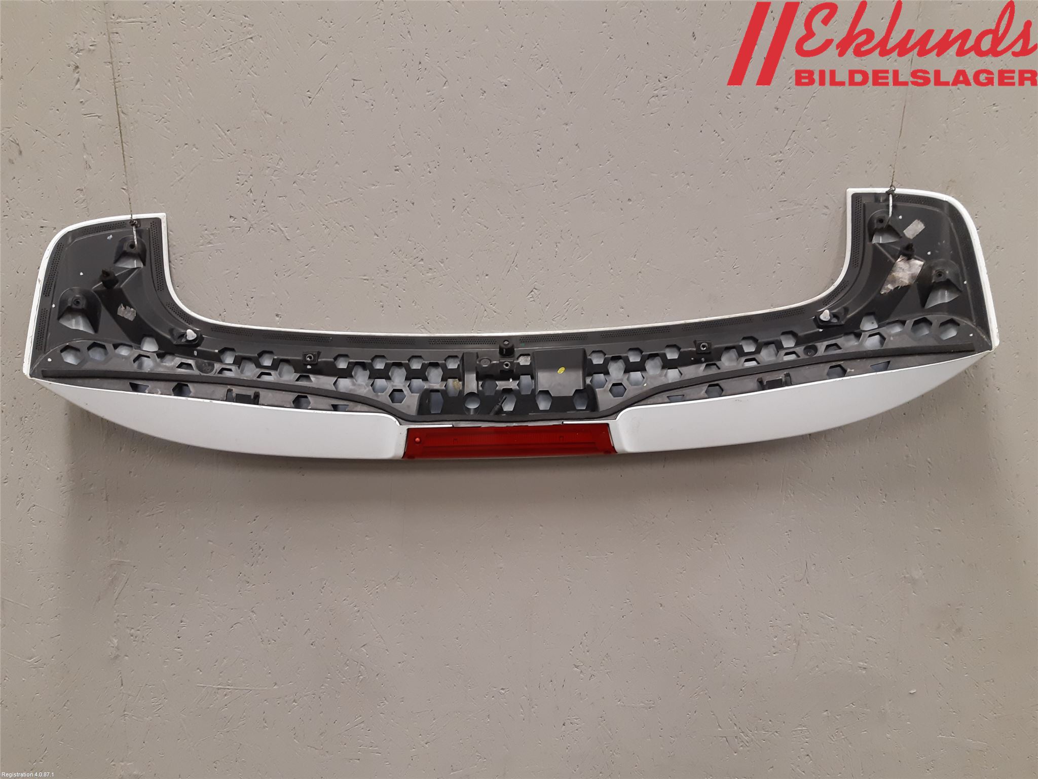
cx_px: 519
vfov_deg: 53.1
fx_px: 780
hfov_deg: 67.3
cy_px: 390
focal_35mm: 26
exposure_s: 1/50
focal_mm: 3.93
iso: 160
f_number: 1.7
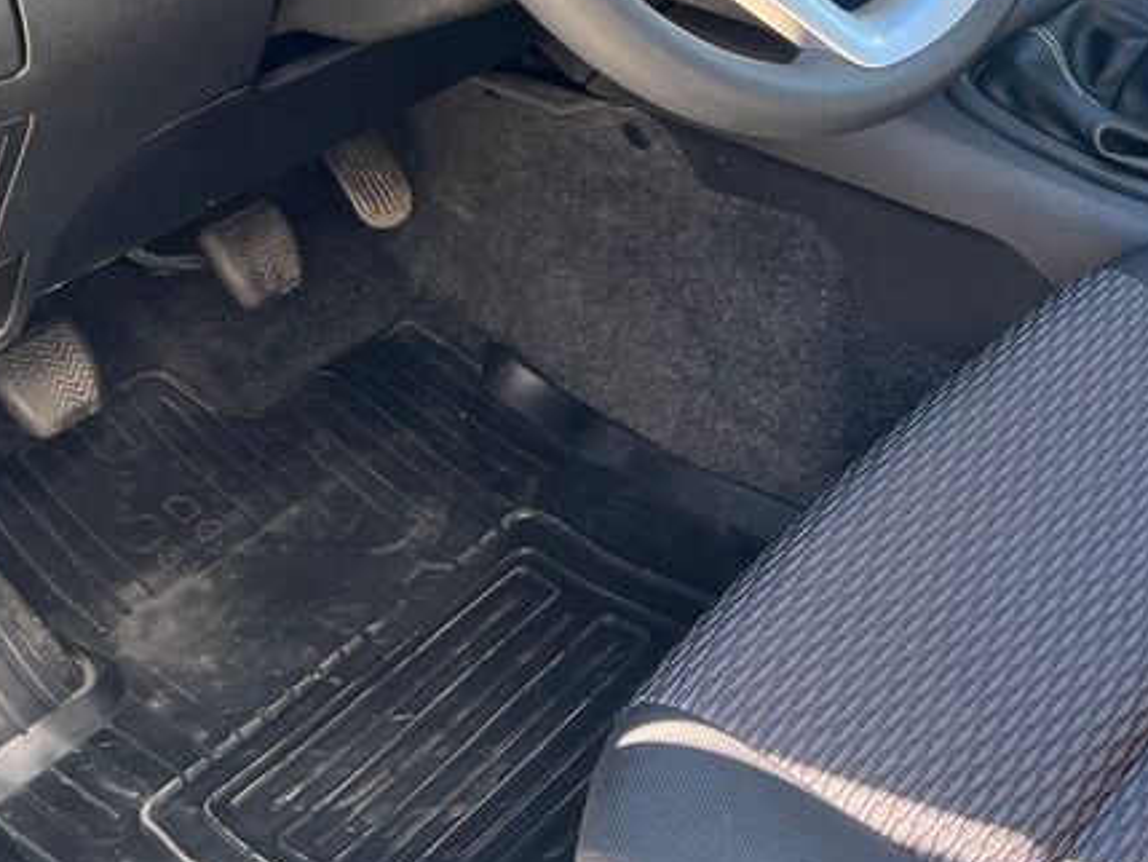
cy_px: 21
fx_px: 2057
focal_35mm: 62
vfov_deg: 22.8
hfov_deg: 30.3
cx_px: 950
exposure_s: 1/121
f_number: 1.6
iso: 80
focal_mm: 5.1
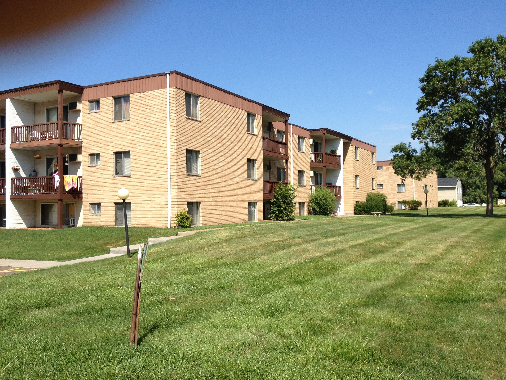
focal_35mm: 35
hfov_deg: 52.6
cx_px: 253
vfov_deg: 40.7
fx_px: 512
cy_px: 190
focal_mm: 4.28
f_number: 2.4
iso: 64
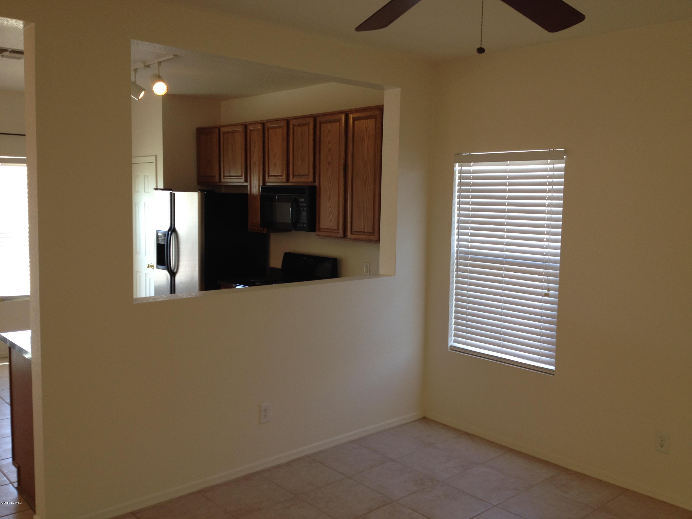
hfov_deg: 52.6
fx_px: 700
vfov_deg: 40.7
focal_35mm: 35
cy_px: 260
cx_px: 346
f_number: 2.4
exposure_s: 1/20
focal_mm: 4.28
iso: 50
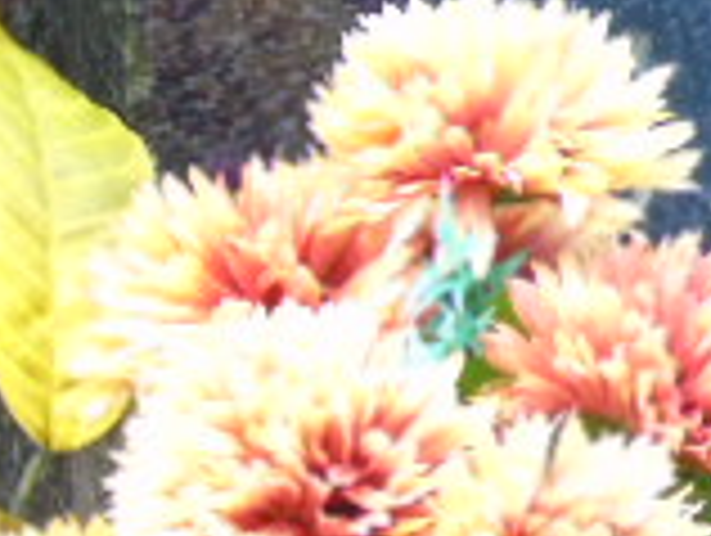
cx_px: 1206
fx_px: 11808
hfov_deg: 3.4
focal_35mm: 574
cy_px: -162
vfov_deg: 2.6
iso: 400
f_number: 4.7
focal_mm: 25
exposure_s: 1/80
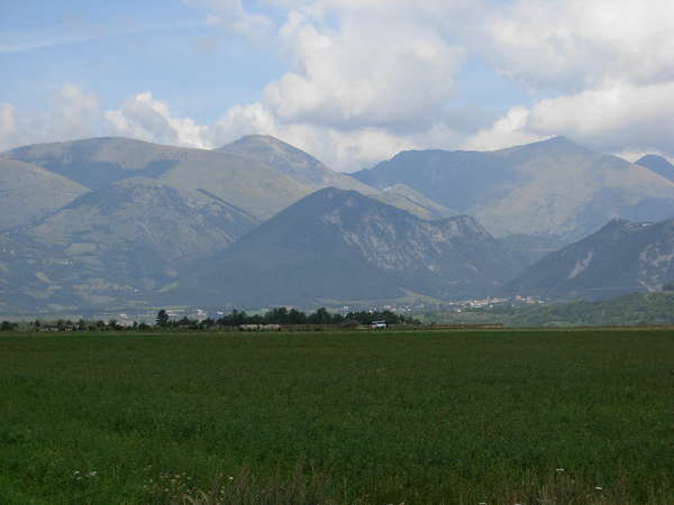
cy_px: 252
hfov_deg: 25.7
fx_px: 1480
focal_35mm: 76
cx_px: 337
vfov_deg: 19.4
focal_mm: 12.5
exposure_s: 1/966
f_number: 3.6
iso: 79
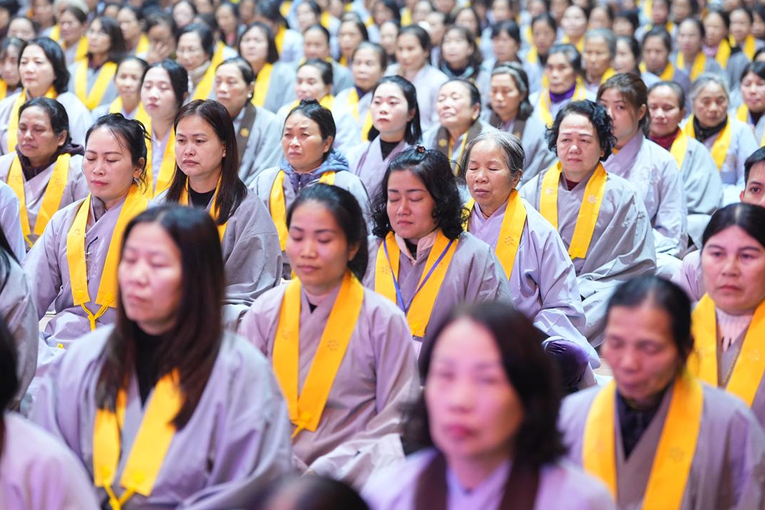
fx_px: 2508
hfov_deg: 17.3
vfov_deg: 11.6
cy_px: 258
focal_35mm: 118
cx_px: 382
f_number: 2.8
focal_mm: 106
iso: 3200
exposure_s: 1/100
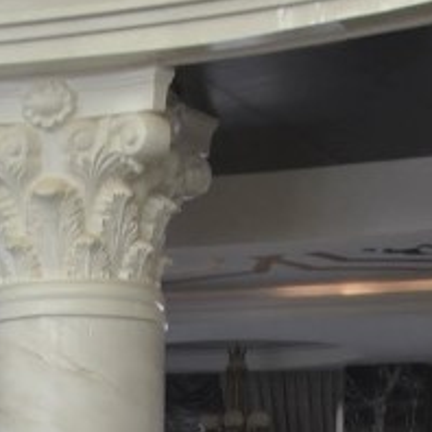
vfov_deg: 12.0
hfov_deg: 12.7
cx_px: -112
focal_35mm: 133
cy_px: 790
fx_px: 1878
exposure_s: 1/80
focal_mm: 18
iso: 200
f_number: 4.5
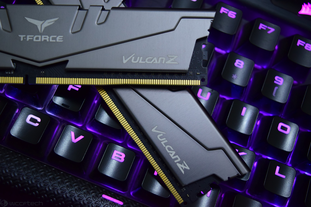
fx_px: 441
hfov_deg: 38.9
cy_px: 104
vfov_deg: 26.5
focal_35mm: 51
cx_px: 156
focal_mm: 34
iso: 1250
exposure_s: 1/20
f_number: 4.5
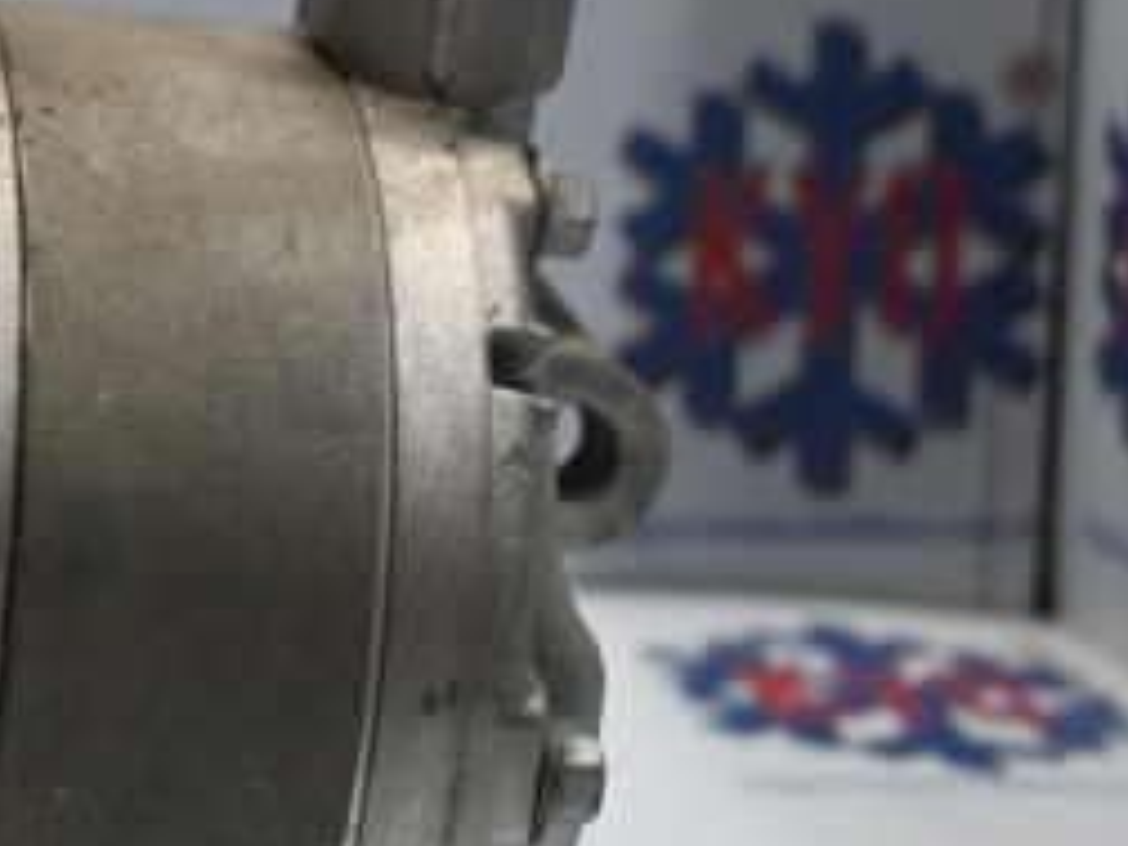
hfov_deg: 14.6
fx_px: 4098
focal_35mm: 126
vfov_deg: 11.8
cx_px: -582
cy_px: 298
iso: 1100
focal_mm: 27.5
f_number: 4.5
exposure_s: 1/125
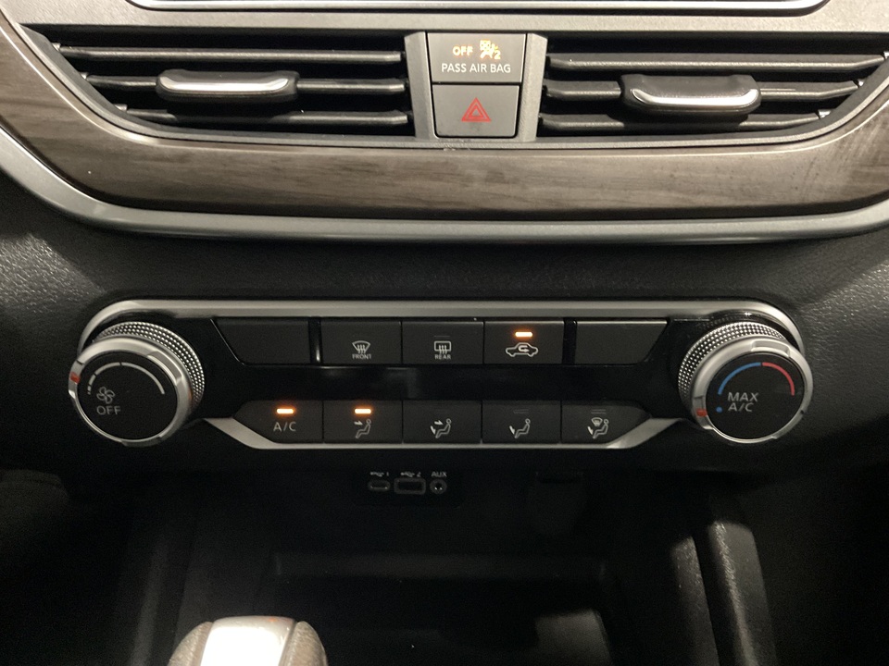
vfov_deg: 48.2
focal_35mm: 29
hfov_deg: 61.7
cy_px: 333
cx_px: 444
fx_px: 745
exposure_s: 1/20
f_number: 1.8
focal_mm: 3
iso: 500
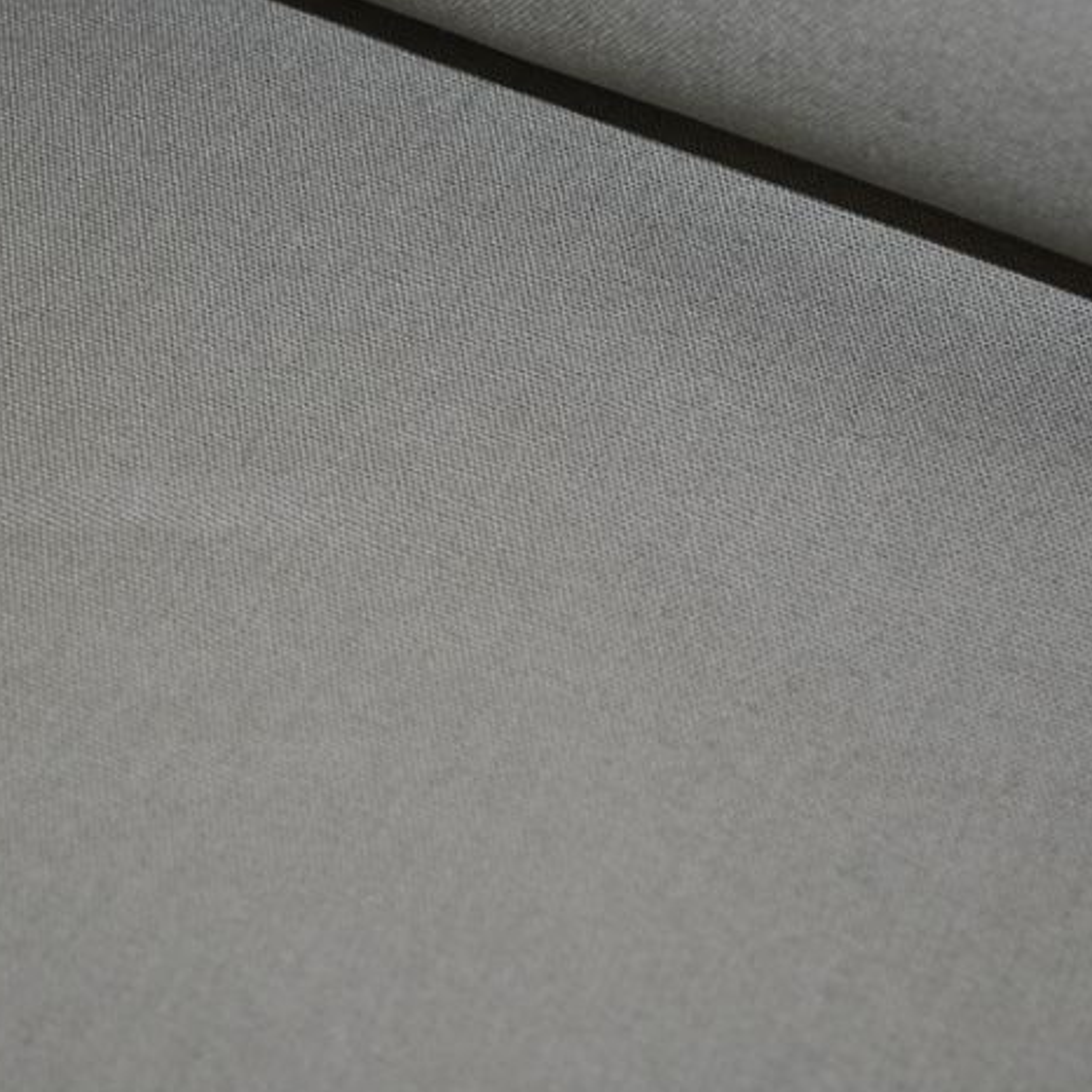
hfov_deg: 20.9
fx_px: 2962
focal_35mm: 83
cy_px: 503
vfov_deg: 20.9
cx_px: 530
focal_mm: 38
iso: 450
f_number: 5
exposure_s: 1/60
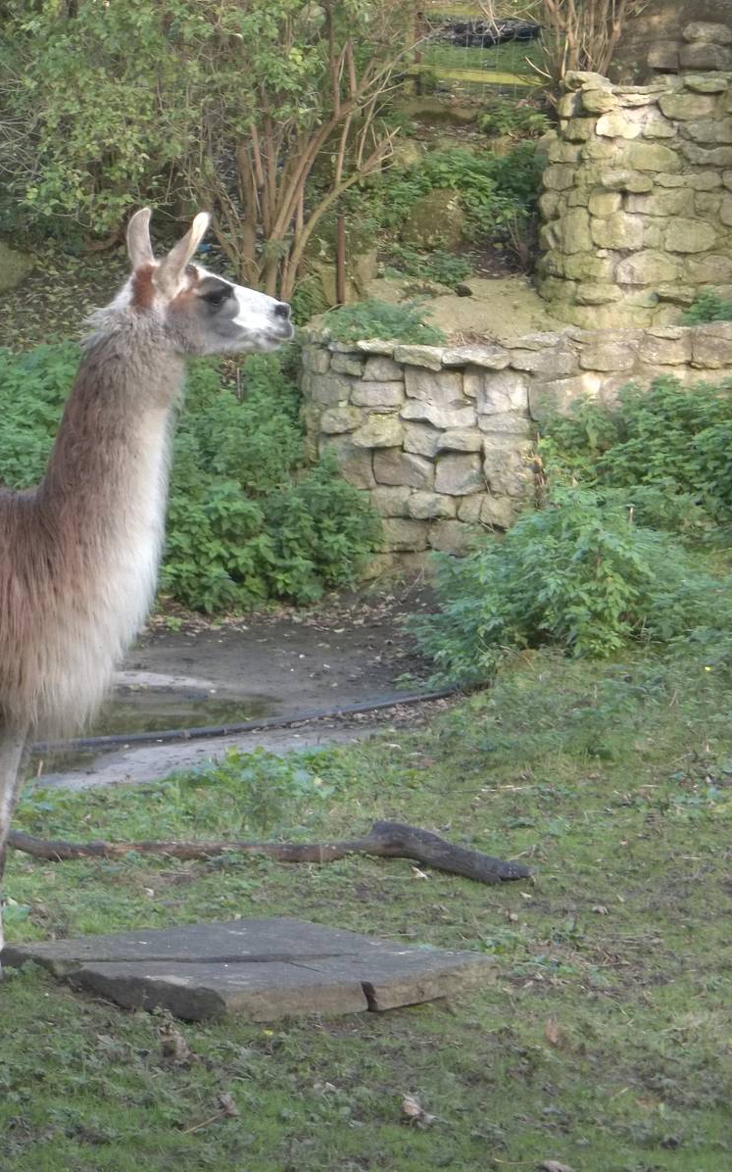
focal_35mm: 122
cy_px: 587
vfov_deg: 17.1
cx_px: 17
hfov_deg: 10.6
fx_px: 3896
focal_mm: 15.4
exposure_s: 1/40
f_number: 4.5
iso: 160
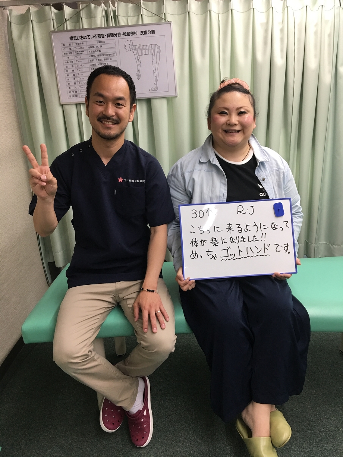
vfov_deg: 61.6
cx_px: 172
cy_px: 228
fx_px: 383
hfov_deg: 48.2
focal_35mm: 29
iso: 40
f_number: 2.2
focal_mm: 4.2
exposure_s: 1/30
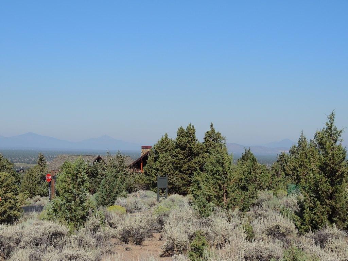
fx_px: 855
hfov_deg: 23.0
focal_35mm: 85
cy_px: 130
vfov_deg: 17.4
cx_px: 174
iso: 100
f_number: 4
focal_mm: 15.1
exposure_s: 1/1250
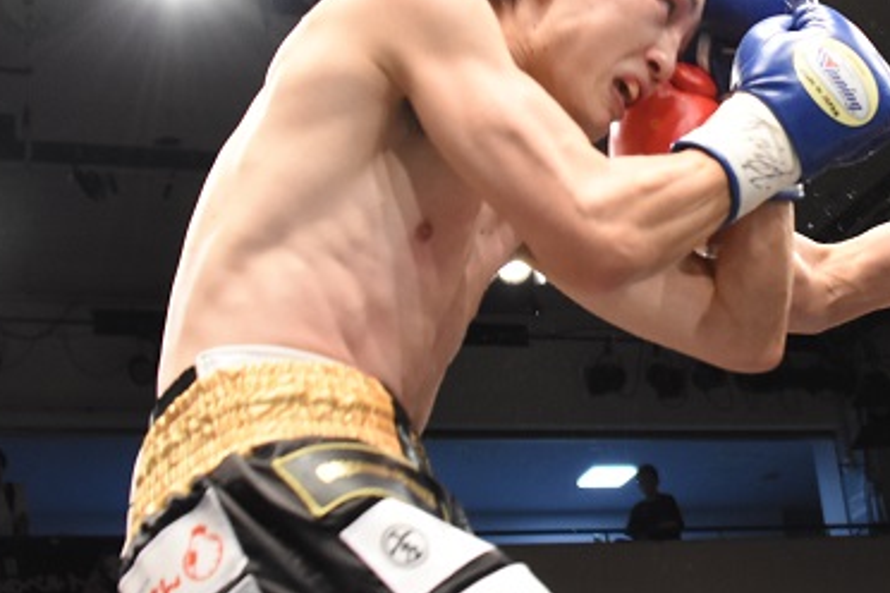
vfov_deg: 17.2
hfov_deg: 25.1
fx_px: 1953
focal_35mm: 79
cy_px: 161
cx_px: 763
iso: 2500
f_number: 4
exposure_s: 1/500
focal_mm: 28
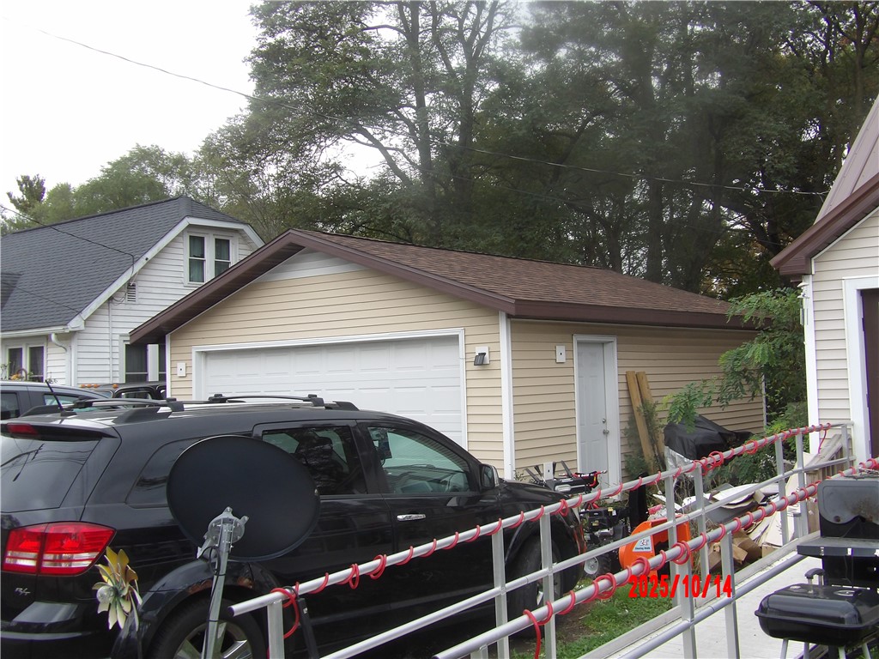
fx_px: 990
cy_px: 330
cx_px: 440
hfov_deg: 47.9
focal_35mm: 39
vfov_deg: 36.8
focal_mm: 7
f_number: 3.7
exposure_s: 1/105
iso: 100
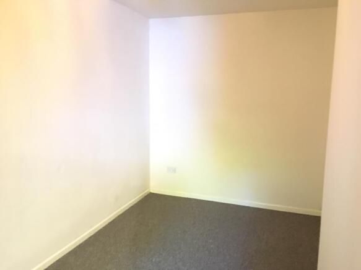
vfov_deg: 48.2
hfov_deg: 61.7
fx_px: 302
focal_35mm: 29
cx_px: 180
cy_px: 135
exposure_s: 1/17
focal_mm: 4.15
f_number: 2.2
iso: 400
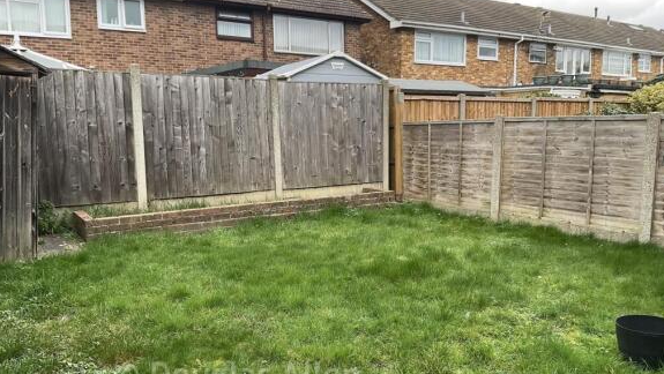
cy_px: 203
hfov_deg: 61.0
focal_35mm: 32
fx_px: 564
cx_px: 333
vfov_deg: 36.7
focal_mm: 3
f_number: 1.8
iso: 20
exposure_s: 1/122
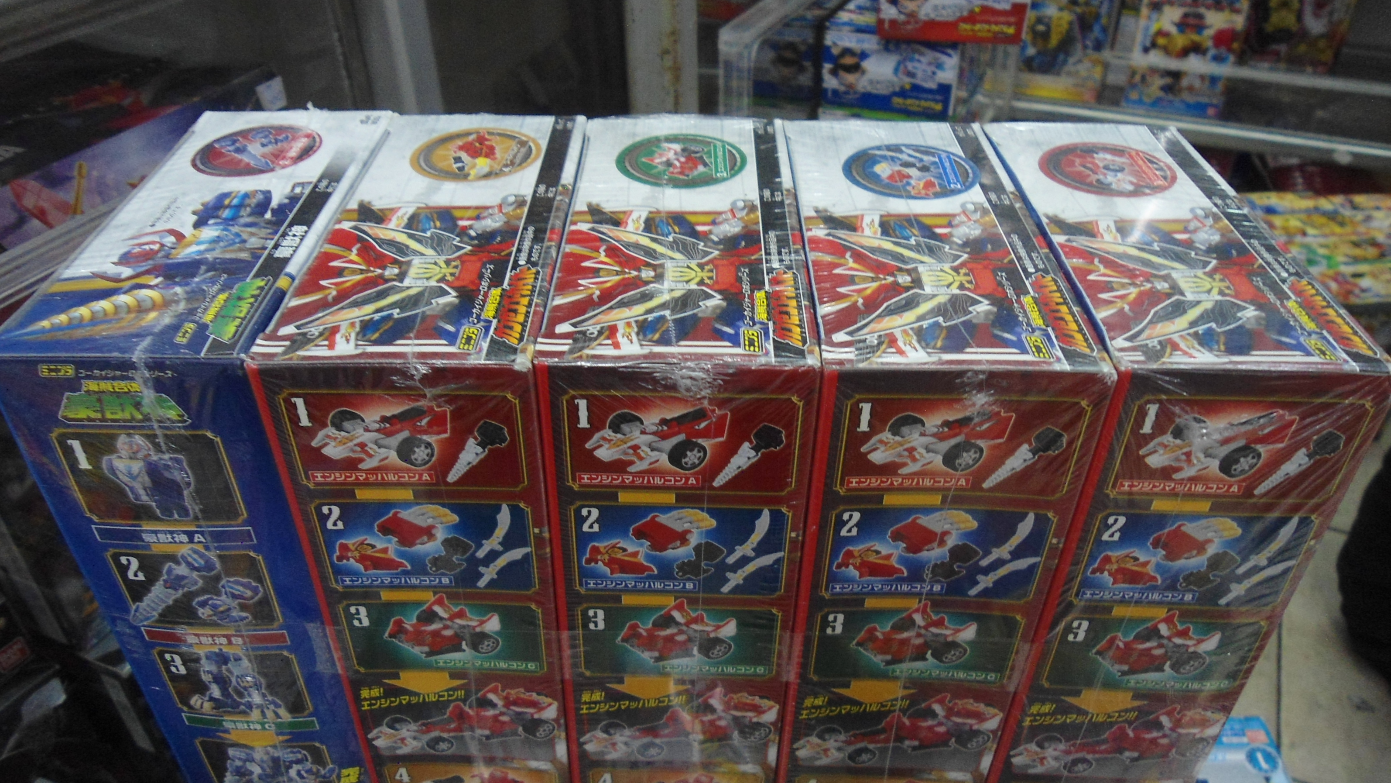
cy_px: 435
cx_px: 689
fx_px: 1070
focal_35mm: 29
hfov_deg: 66.1
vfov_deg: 40.1
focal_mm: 4.7
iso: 200
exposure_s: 1/25
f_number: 2.8
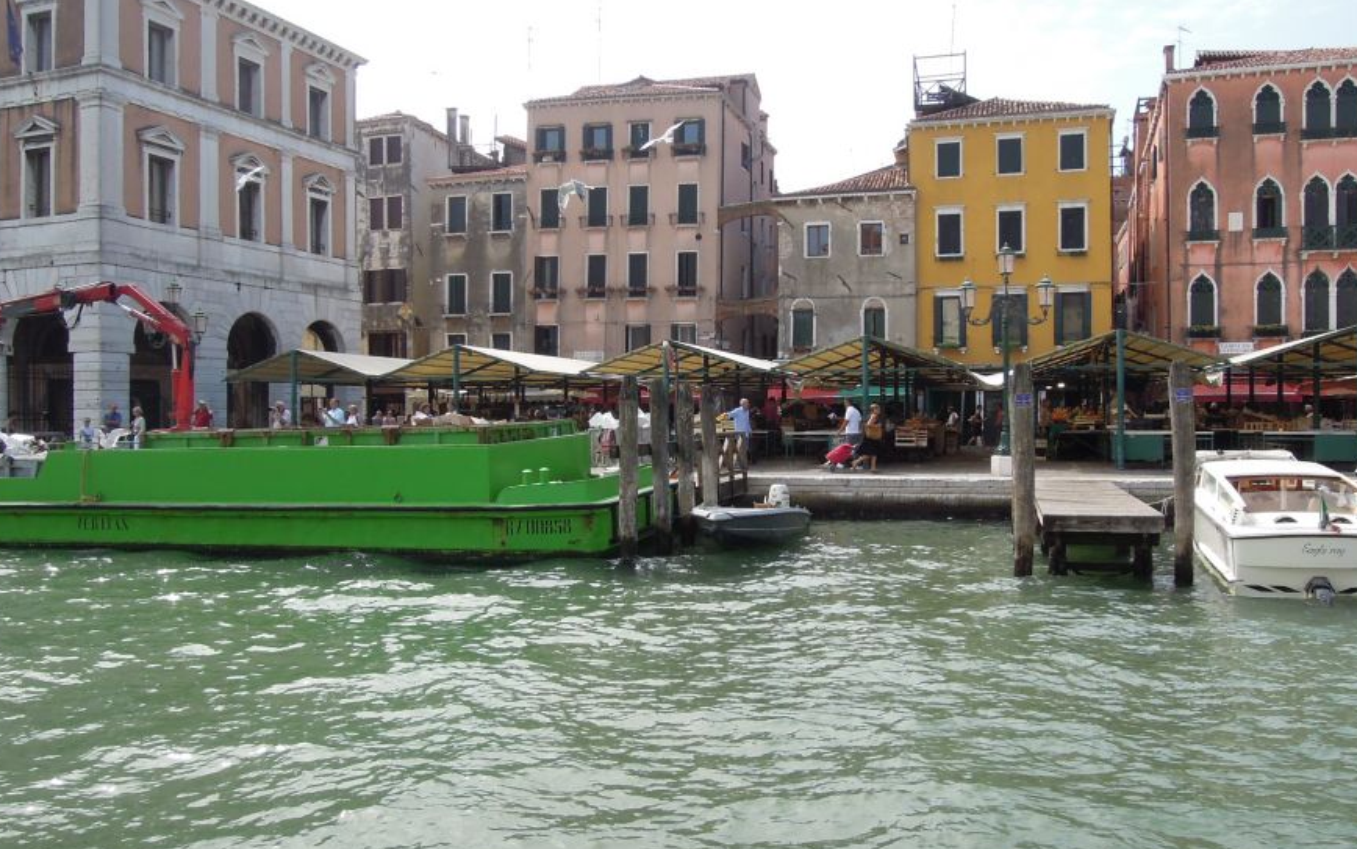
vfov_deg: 41.9
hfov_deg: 62.9
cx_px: 702
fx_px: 1110
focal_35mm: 30
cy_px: 419
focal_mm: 4.3
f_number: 3.5
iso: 160
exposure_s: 1/1250
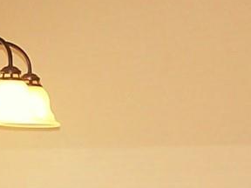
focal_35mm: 211
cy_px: 211
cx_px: 29
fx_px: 1530
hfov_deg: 9.3
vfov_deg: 7.0
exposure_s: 1/60
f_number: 2.8
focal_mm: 6.3
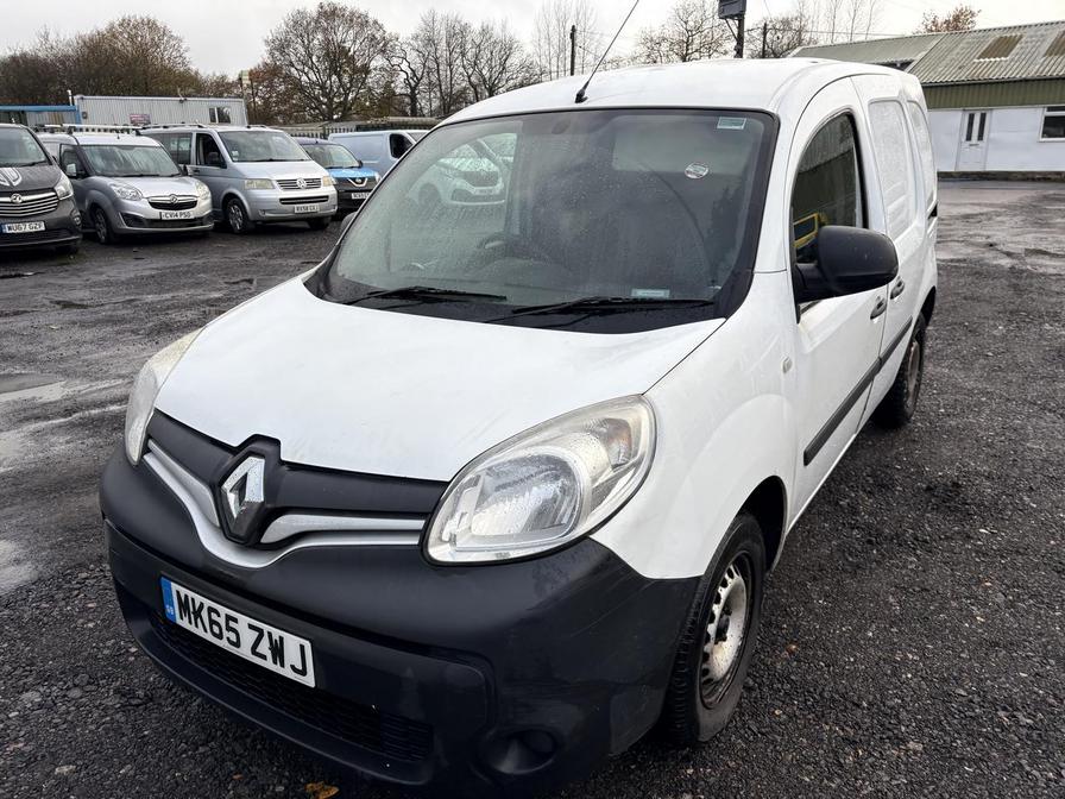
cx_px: 532
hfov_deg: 67.3
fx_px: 800
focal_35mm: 26
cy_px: 400
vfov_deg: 53.1
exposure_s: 1/694
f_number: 1.6
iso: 50
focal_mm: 5.96
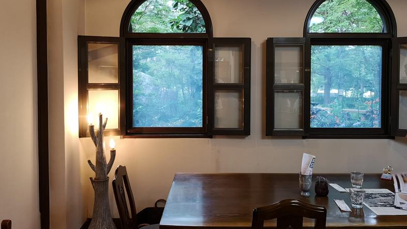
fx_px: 324
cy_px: 87
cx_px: 207
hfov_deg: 64.3
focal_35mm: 30
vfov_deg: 38.7
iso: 160
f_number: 1.8
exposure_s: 1/50
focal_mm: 3.95
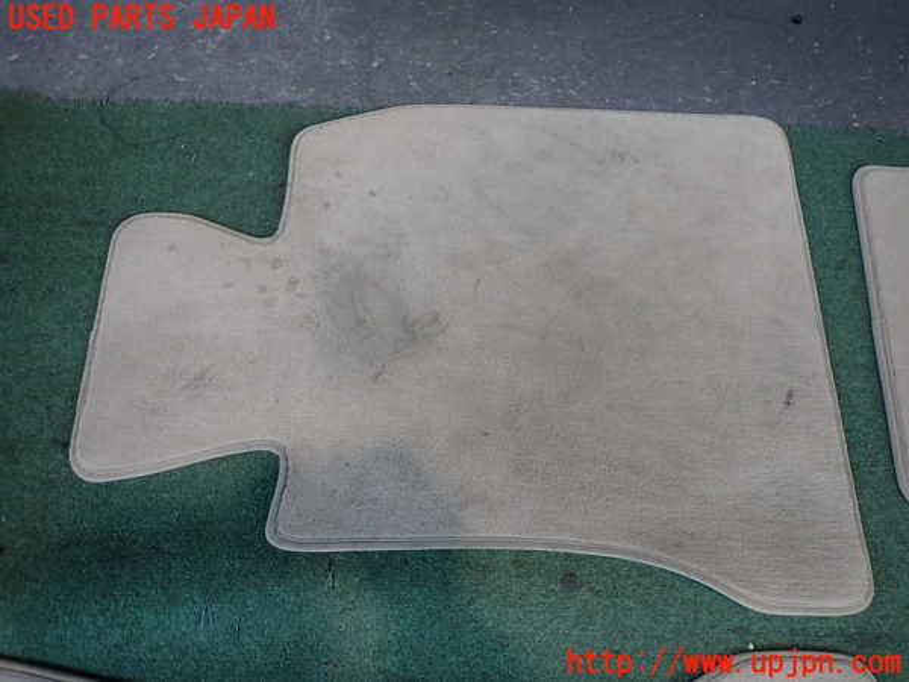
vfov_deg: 54.9
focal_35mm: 25
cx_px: 454
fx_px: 656
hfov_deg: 69.4
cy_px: 341
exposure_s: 1/80
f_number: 2
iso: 200
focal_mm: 4.5
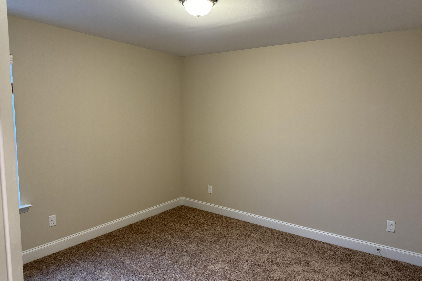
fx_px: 293
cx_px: 211
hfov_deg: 71.5
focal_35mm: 25
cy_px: 144
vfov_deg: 51.3
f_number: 1.78
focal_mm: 6.86
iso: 200
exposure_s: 1/60
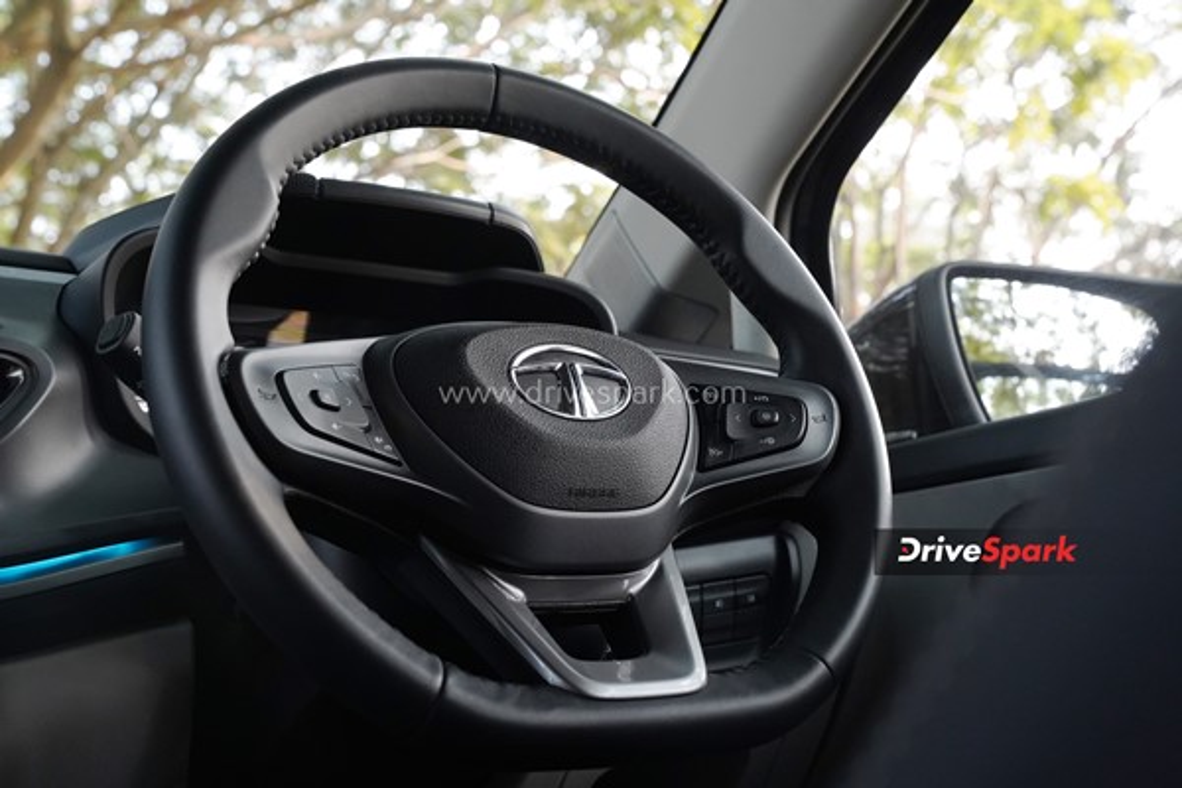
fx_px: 1576
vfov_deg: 28.1
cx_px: 591
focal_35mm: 48
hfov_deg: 41.1
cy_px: 394
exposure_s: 1/80
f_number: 8
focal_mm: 48
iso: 5000
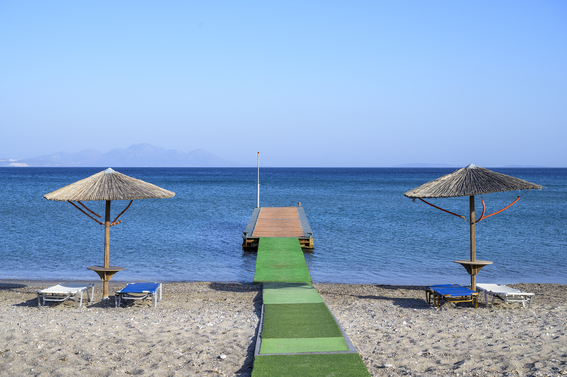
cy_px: 188
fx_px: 803
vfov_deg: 26.4
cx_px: 284
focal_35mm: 51
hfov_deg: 38.9
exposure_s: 1/320
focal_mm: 51
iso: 200
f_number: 9
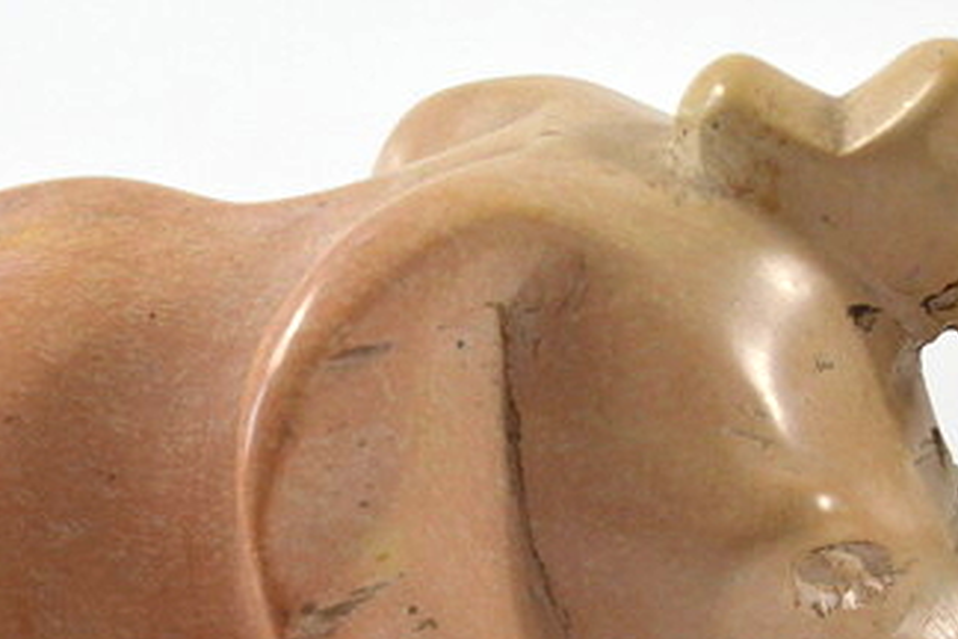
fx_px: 3938
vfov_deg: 9.1
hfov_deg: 13.9
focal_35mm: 148
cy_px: 812
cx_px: 364
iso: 400
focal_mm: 32
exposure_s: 1/125
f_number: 5.6
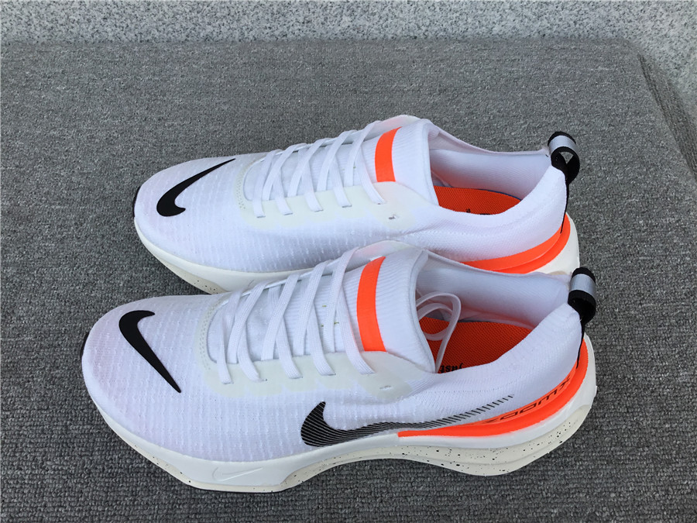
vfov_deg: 45.4
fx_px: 624
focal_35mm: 31
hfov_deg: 58.4
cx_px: 348
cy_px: 262
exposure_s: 1/550
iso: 25
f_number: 2.4
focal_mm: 3.3
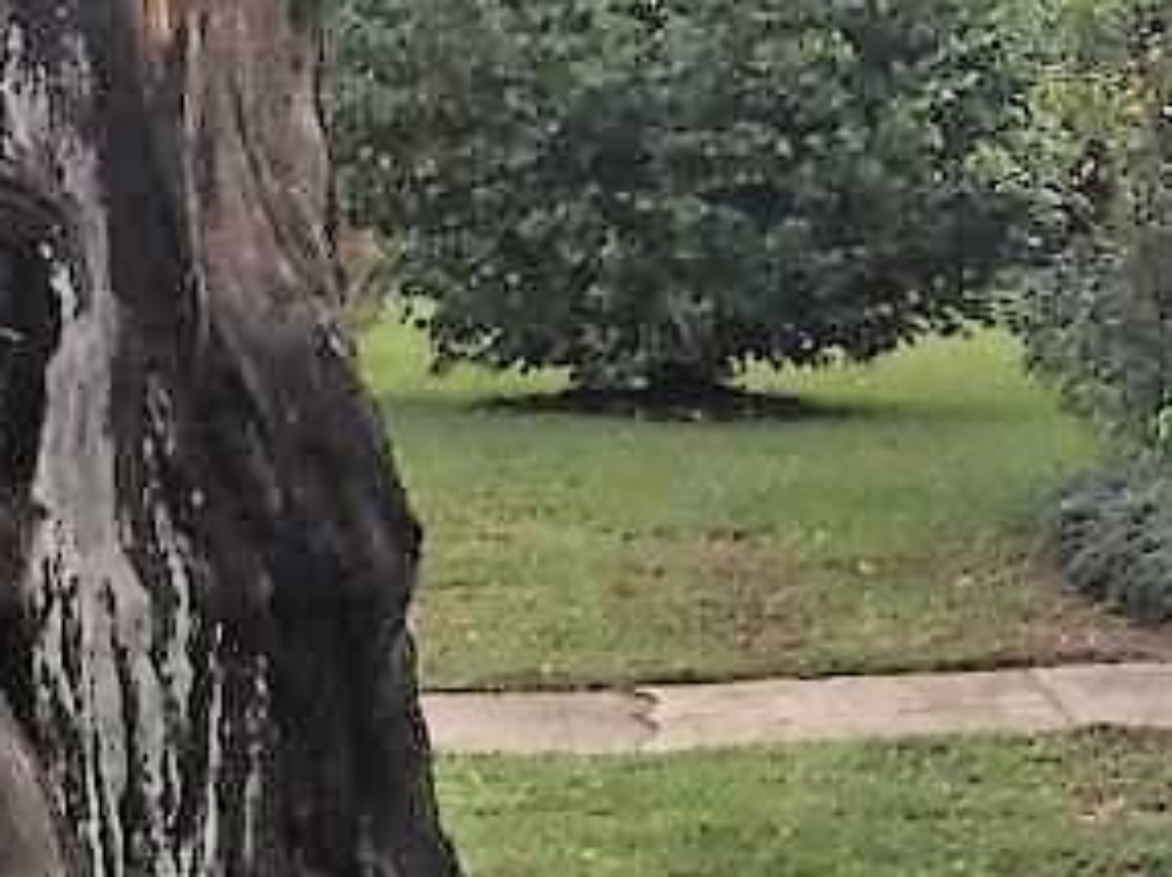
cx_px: 2045
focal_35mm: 111
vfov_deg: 13.3
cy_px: 258
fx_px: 3755
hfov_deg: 15.5
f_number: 2.4
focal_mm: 3.3
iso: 25
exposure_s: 1/390
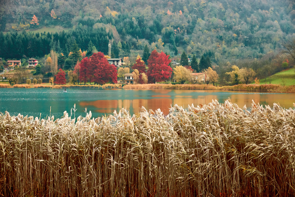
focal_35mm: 57
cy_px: 98
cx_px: 148
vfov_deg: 23.8
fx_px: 467
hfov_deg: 35.1
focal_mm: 38
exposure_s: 1/50
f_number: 3.5
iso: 100
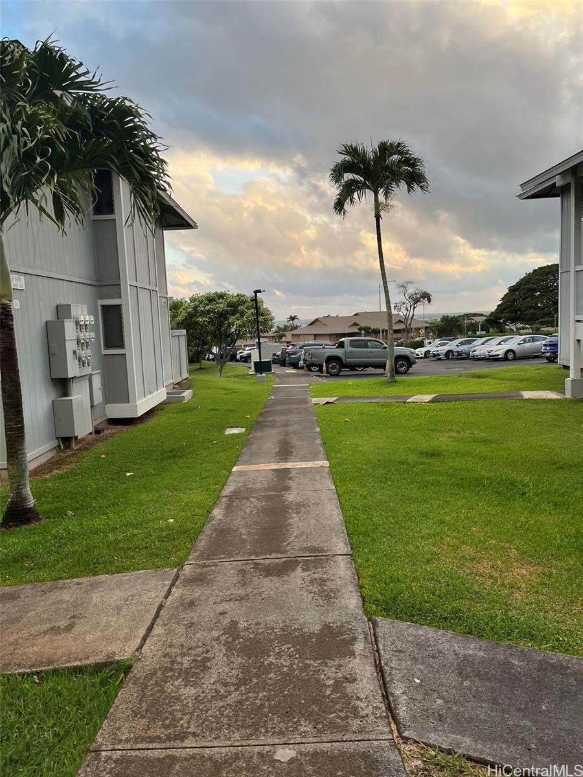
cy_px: 388
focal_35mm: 26
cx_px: 292
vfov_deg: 67.3
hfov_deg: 53.1
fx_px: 584
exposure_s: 1/374
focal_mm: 5.1
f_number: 1.6
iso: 50
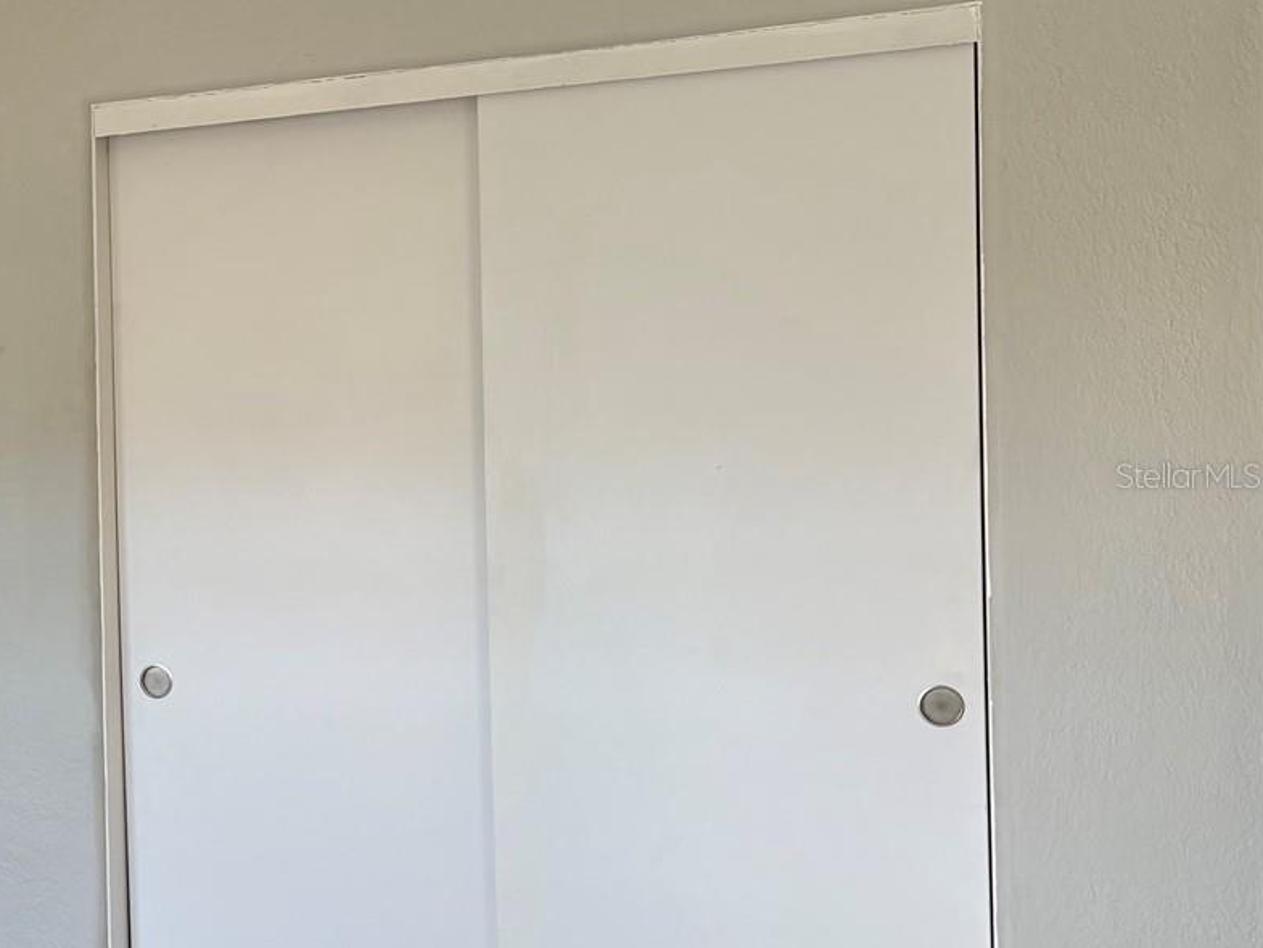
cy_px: 475
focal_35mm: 53
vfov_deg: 27.5
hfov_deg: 33.0
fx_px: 1934
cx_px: -19
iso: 50
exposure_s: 1/122
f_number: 1.6
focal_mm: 5.96
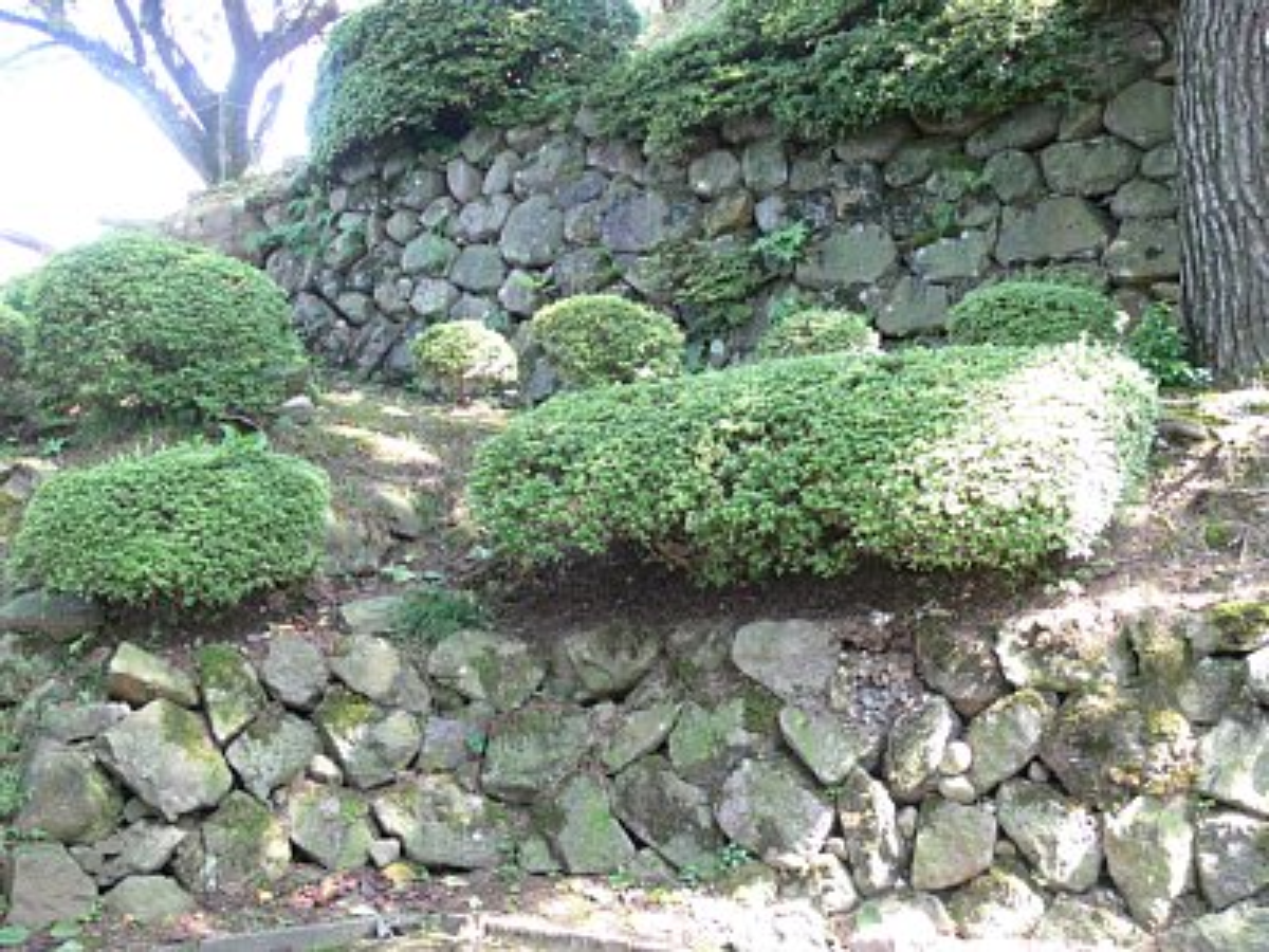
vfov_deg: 40.7
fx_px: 1283
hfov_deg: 52.6
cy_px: 476
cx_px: 634
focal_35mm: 35
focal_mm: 7.4
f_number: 2.8
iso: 80
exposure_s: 1/30
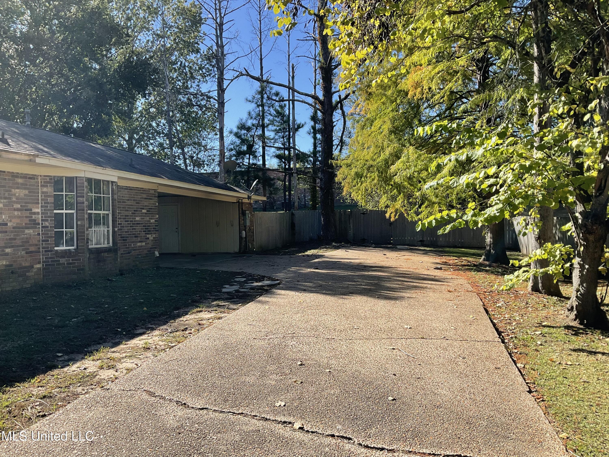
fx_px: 510
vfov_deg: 48.2
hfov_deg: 61.7
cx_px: 304
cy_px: 228
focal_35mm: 29
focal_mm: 3
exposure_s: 1/997
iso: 16
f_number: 1.8
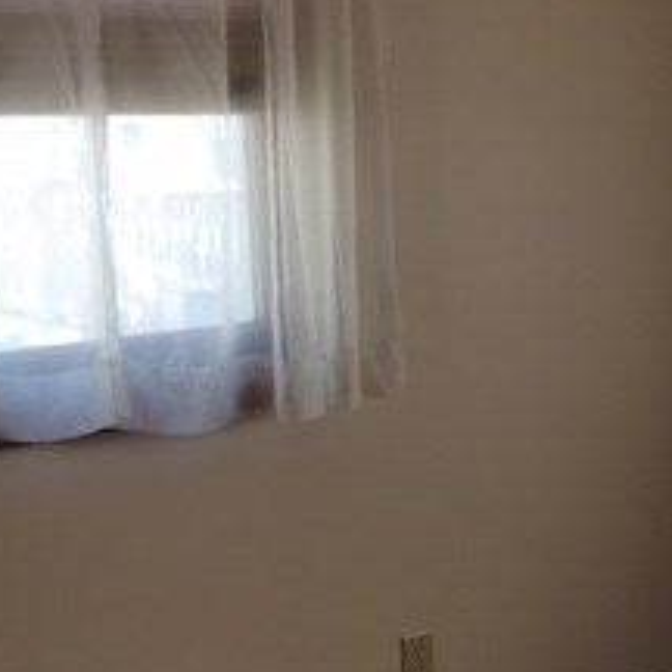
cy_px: 339
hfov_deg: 21.9
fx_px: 1669
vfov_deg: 22.8
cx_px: 675
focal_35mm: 76
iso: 32
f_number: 2.2
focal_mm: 4.15
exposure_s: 1/120
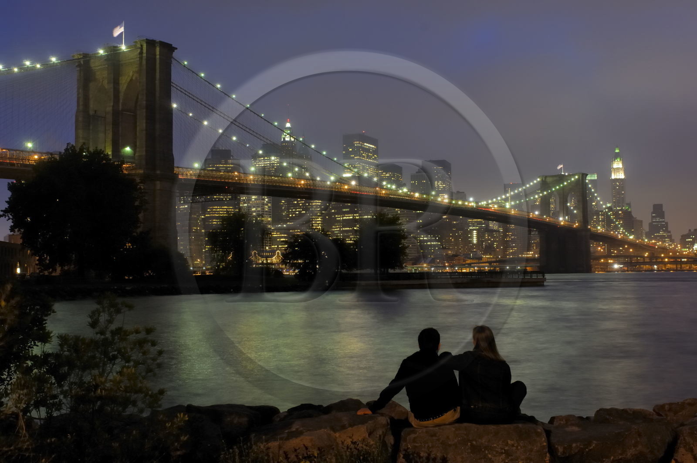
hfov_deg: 46.4
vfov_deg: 31.8
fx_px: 812
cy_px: 232
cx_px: 348
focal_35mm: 42
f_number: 8
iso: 100
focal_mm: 28
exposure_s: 4.5
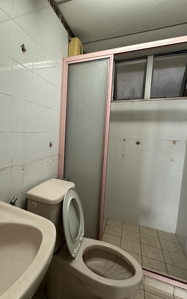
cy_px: 148
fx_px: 163
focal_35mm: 20
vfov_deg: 85.1
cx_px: 56
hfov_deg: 57.7
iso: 320
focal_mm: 2.22
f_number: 2.2
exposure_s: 1/100
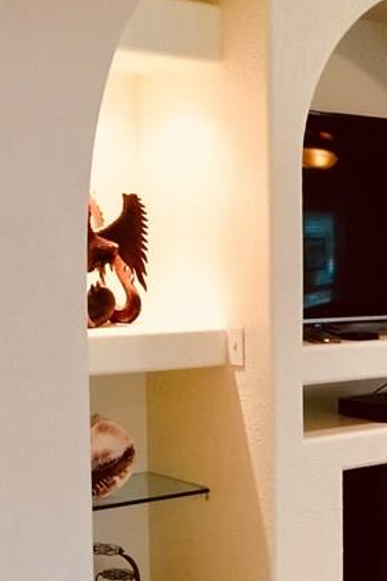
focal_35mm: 73
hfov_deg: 17.6
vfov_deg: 27.4
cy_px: 413
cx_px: 495
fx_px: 1177
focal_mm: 4.15
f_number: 2.2
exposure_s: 1/15
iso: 100
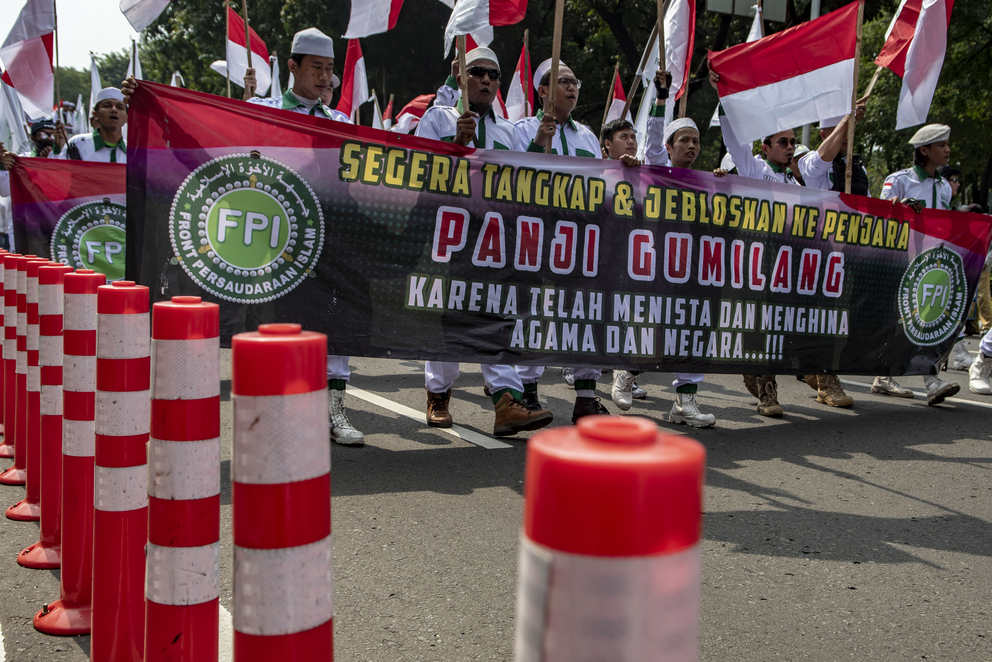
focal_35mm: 36
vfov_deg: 36.9
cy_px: 331
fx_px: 992
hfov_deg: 53.1
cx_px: 496
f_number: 4.5
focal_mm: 24
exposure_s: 1/640
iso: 100
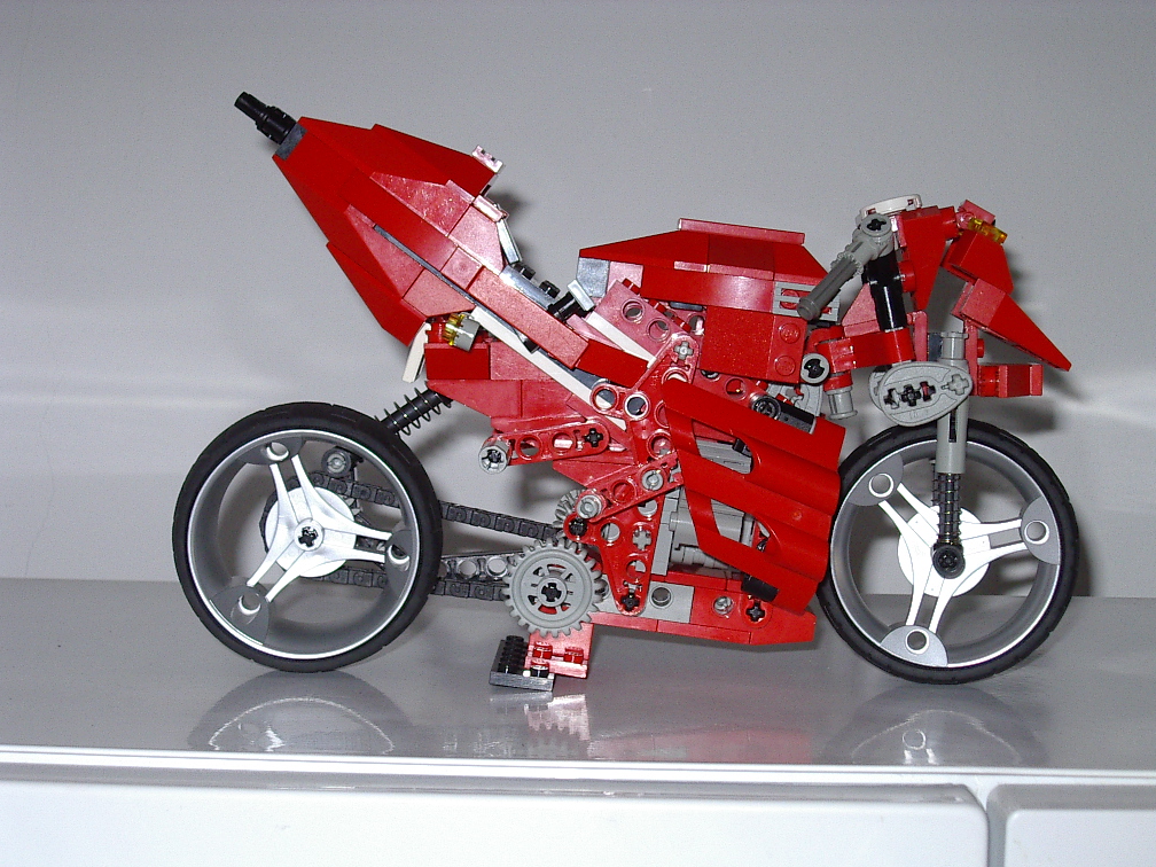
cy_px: 438
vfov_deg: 22.9
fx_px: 2137
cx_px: 573
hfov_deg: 30.3
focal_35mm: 64
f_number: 3.4
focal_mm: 9.6
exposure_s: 1/60
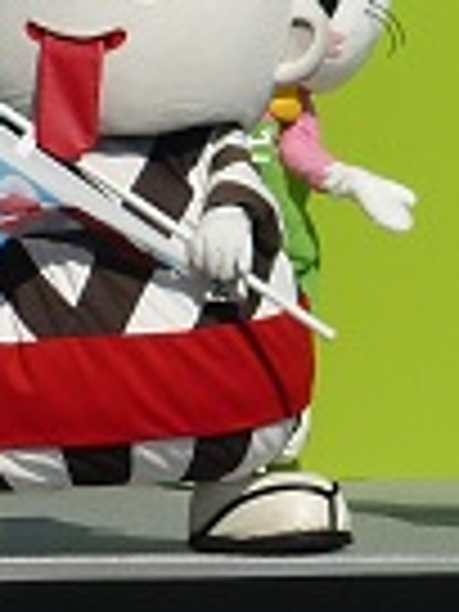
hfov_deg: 4.9
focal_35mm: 306
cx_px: 322
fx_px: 5410
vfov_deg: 6.5
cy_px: 106
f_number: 11
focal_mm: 10.6
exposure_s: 1/320
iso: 80
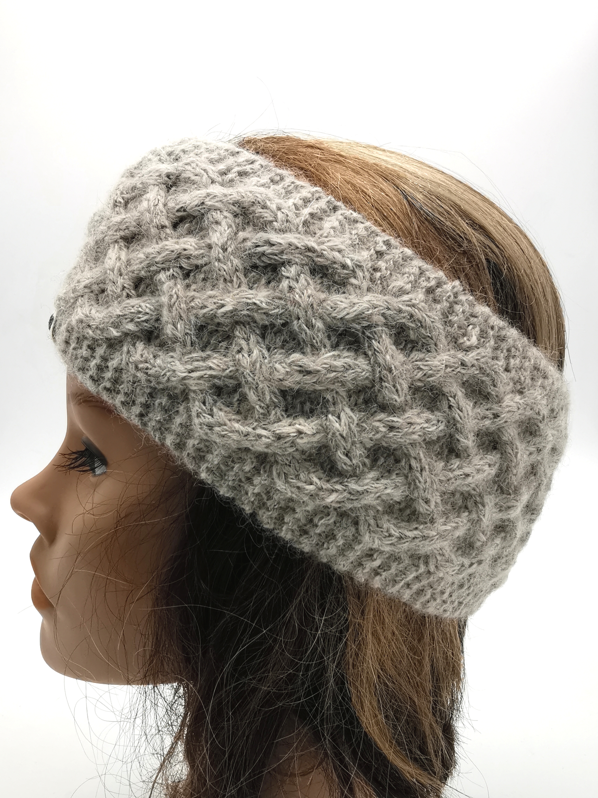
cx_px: 299
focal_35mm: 29
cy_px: 399
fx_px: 668
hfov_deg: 48.2
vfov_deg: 61.7
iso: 50
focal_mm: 2.26
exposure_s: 1/100
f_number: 2.2
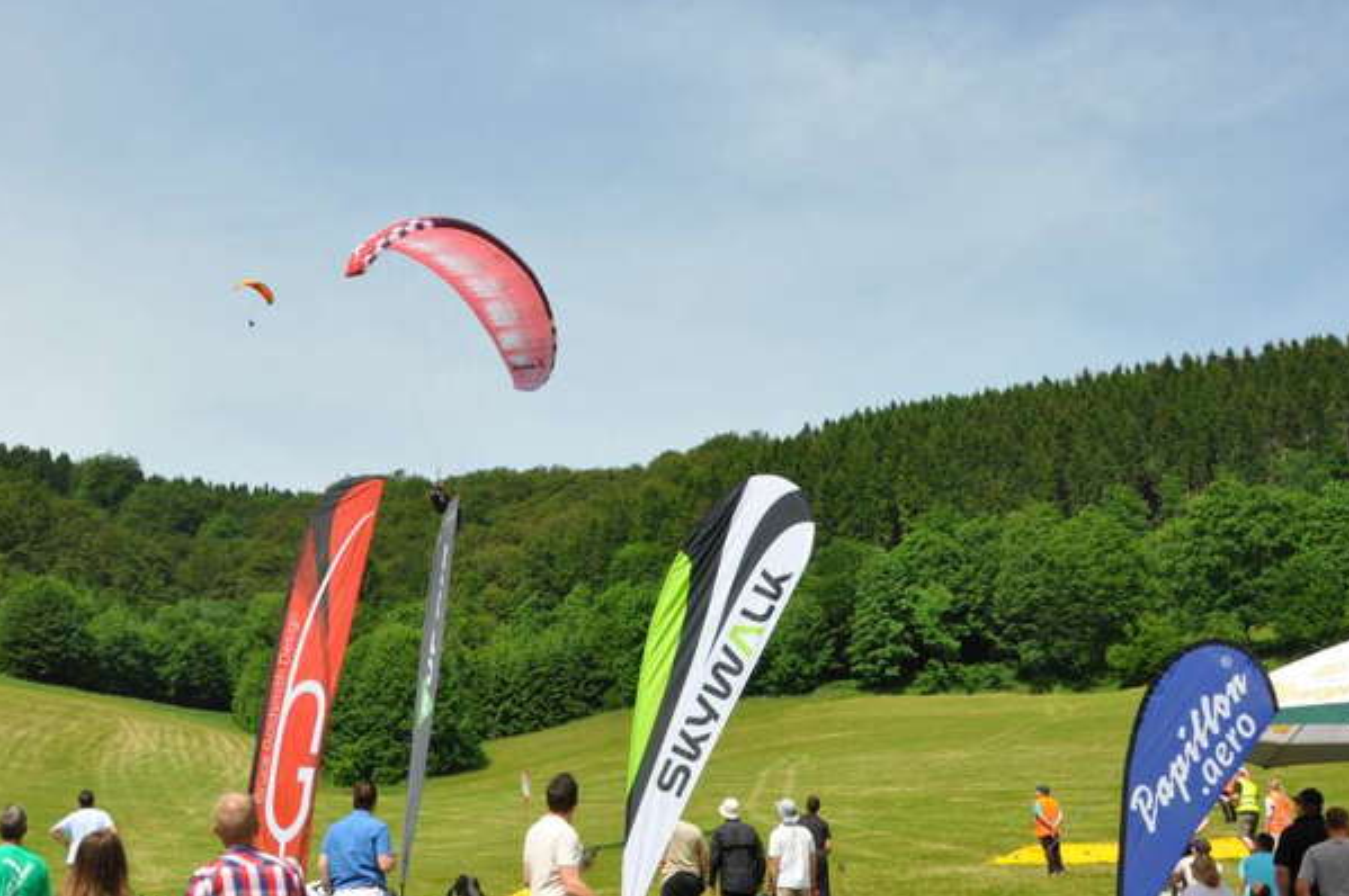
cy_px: 498
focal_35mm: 42
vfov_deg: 32.0
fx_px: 1559
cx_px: 559
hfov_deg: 46.6
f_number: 13
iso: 200
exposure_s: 1/160
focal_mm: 21
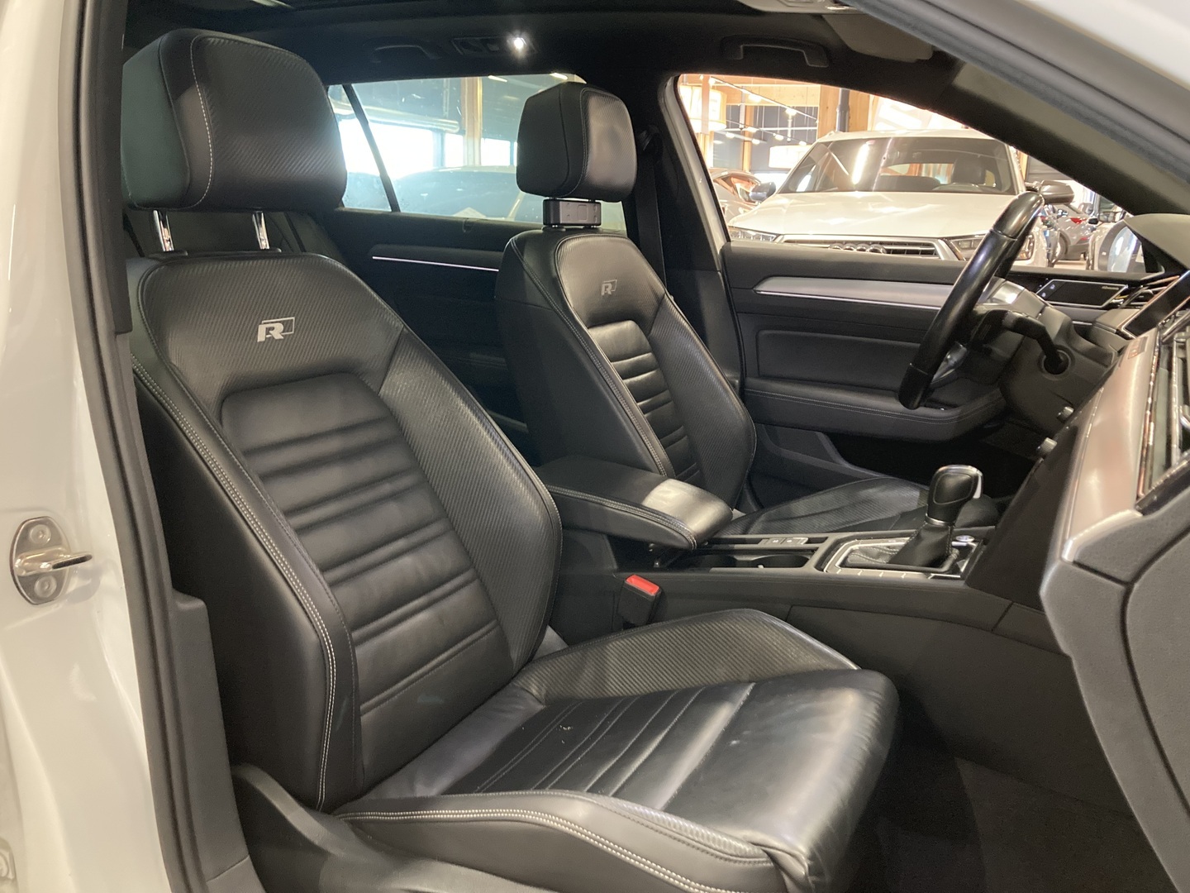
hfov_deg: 63.4
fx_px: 963
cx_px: 595
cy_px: 446
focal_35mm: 28
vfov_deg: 49.7
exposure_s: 1/30
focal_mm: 3.99
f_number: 1.8
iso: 500
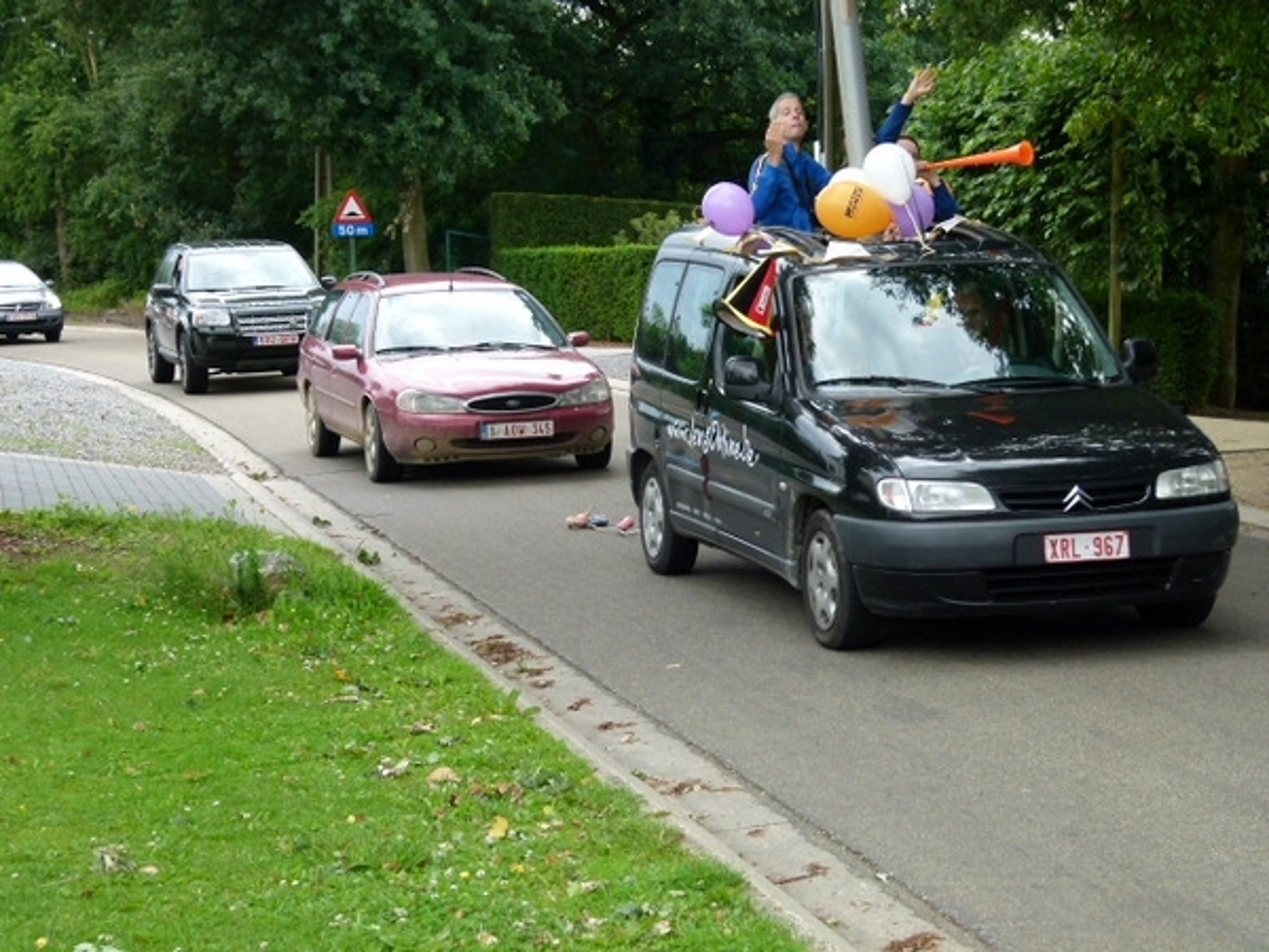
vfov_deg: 20.4
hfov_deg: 27.0
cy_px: 476
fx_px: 2639
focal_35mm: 72
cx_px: 634
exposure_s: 1/250
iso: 160
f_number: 4
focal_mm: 12.9
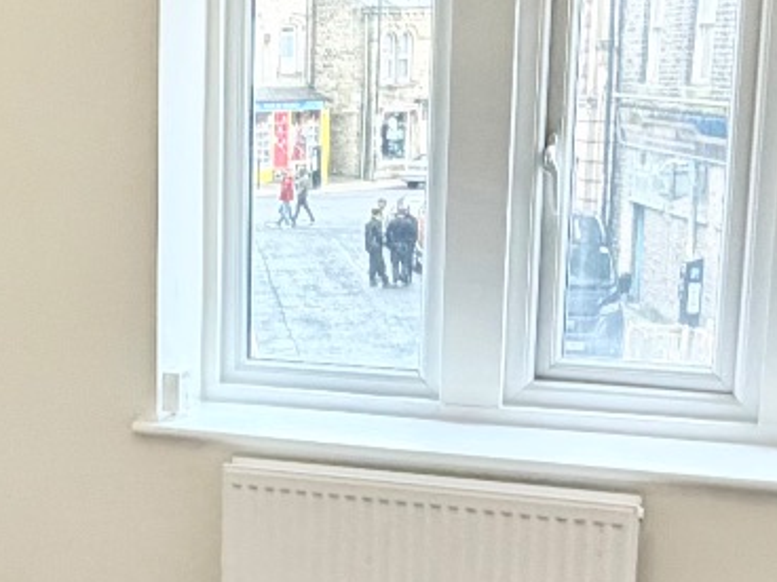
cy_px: 422
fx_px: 1751
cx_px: 57
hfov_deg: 24.2
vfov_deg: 18.8
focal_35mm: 78
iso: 250
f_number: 2.2
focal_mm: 2.22
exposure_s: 1/100
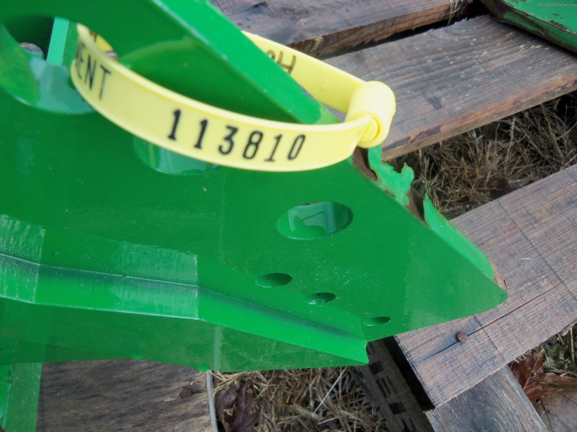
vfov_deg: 49.7
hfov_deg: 63.4
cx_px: 288
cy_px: 216
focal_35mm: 28
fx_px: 467
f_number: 3.9
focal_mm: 5.1
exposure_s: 1/80
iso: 64
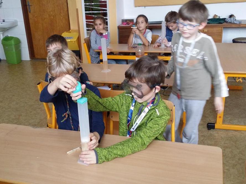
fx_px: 220
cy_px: 92
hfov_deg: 58.3
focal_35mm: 31
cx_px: 123
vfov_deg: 45.5
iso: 250
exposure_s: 1/33
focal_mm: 4.13
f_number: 2.2
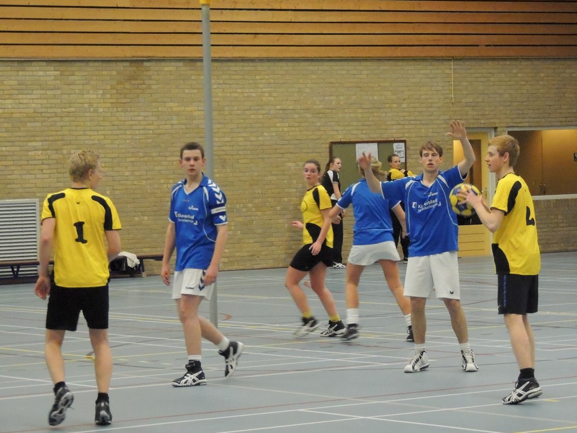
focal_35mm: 155
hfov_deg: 12.7
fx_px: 2584
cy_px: 216
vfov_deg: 9.6
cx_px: 288
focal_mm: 27.6
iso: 3200
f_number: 4.4
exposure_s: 1/100
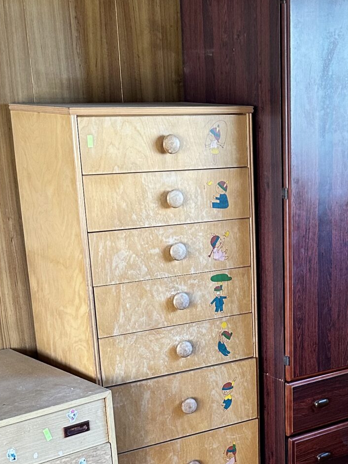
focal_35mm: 65
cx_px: 323
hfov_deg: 22.0
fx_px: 871
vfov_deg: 28.7
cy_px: 412
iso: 250
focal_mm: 6.86
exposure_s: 1/102
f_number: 1.78
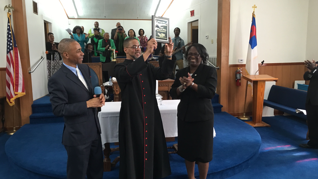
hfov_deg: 61.0
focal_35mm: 32
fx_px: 270
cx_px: 158
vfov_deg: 36.7
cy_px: 94
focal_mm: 4.15
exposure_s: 1/15
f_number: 2.2
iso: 50
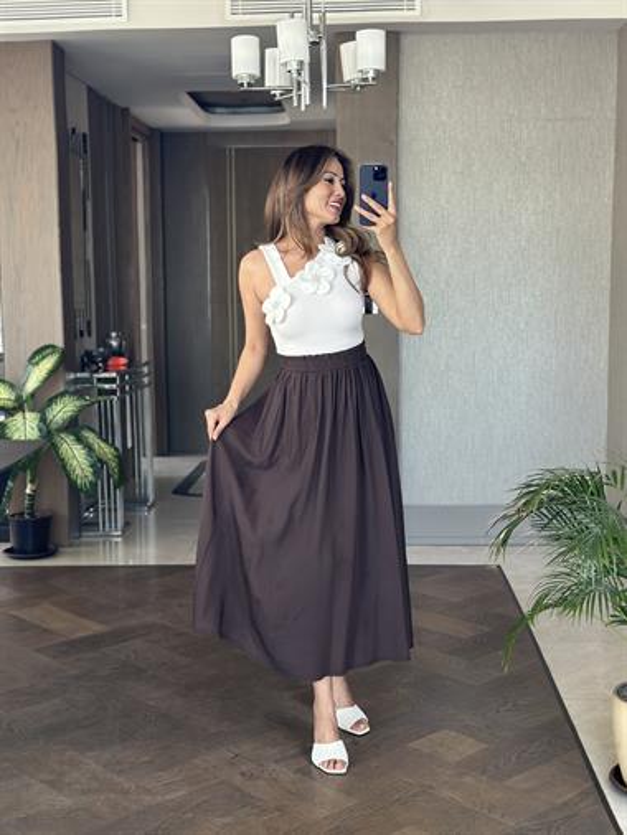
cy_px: 418
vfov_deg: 39.6
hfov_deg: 30.3
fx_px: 1158
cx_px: 314
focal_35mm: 48
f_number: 1.78
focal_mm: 6.86
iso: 125
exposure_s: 1/60
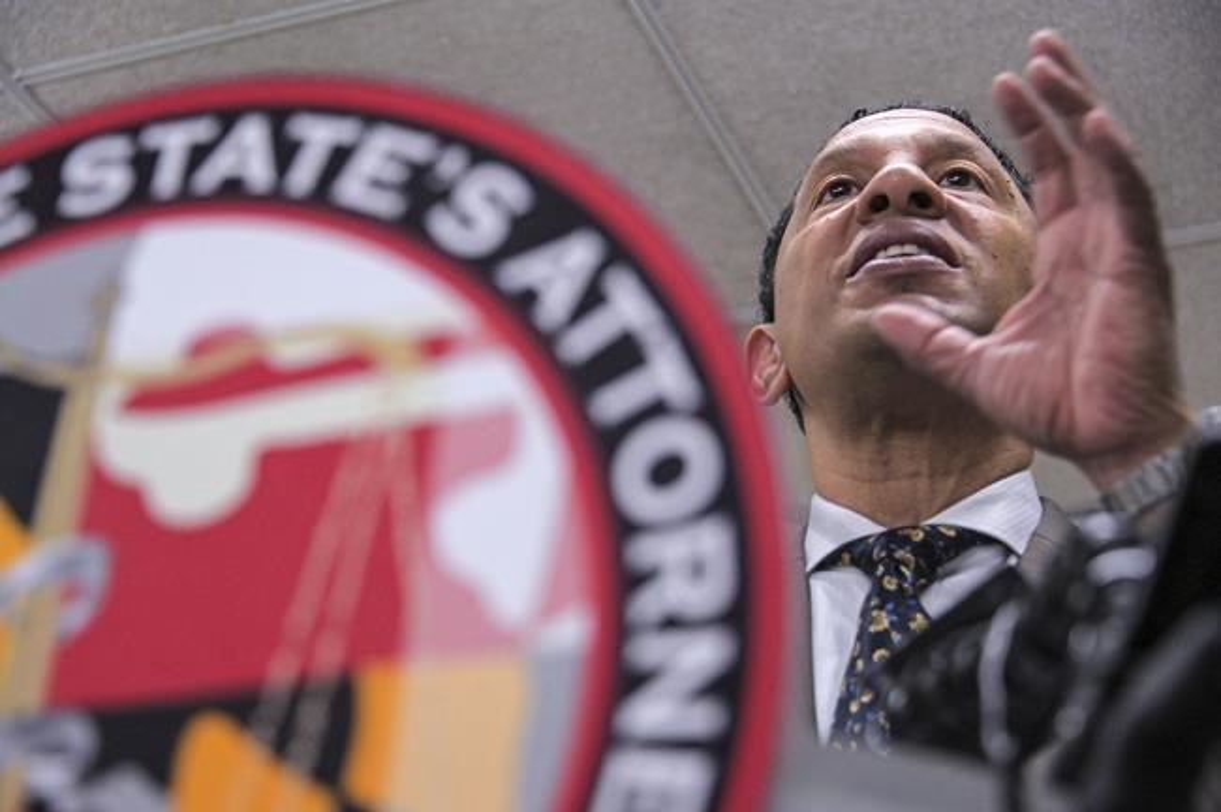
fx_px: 3049
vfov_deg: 15.2
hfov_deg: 22.6
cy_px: 406
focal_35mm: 90
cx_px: 610
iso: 2200
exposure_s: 1/250
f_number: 5.6
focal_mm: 90
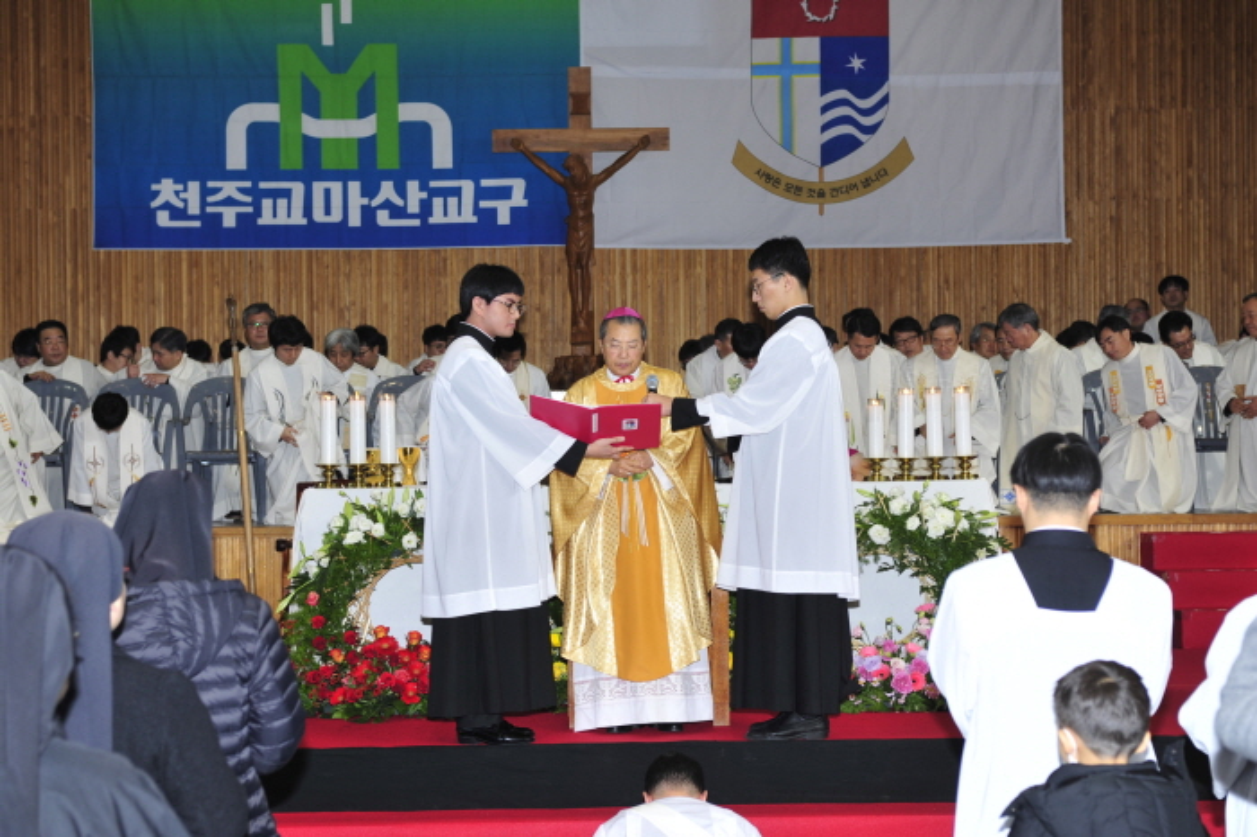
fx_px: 2443
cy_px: 418
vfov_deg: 19.4
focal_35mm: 70
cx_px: 628
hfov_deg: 28.9
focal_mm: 70
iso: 200
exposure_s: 1/60
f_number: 5.6
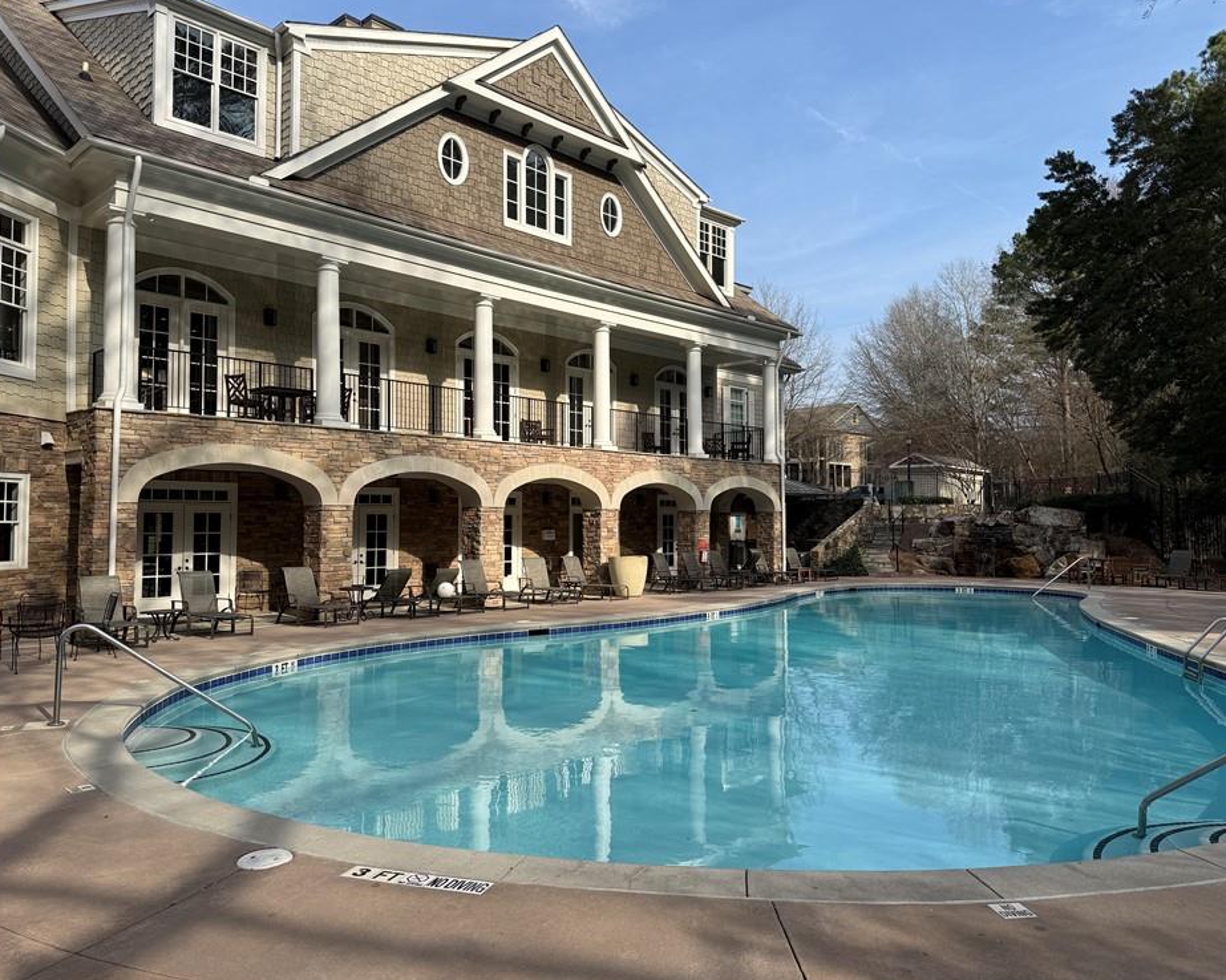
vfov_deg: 54.9
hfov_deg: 66.0
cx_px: 603
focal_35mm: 26
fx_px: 943
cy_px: 483
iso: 80
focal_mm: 6.76
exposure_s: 1/3425
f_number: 1.78
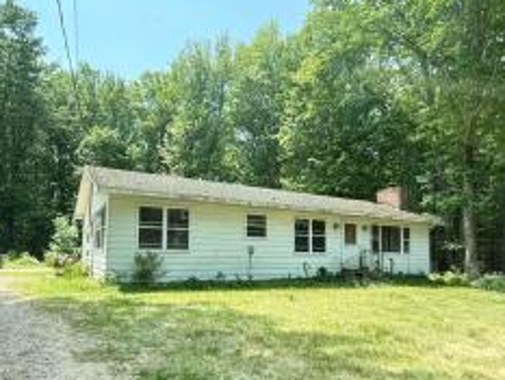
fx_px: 350
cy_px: 232
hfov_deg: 71.6
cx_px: 252
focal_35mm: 24
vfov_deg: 56.3
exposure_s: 1/286
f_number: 2.2
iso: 50
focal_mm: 2.22
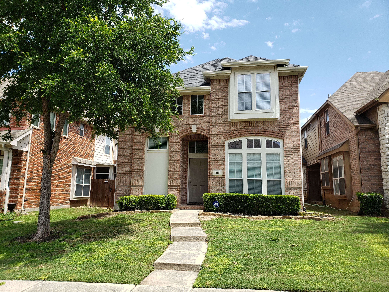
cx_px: 194
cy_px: 146
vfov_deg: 53.1
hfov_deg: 67.3
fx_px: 292
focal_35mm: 26
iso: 50
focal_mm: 4.3
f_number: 2.4
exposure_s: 1/899
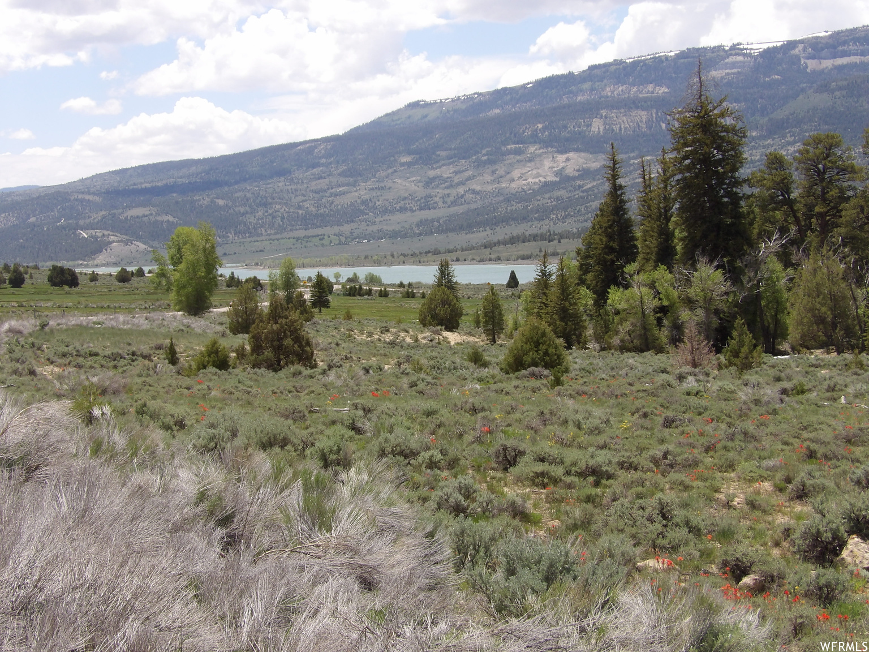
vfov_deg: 17.4
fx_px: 2134
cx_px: 434
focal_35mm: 85
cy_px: 326
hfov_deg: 23.0
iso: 100
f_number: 7.2
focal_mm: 15.3
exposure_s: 1/213
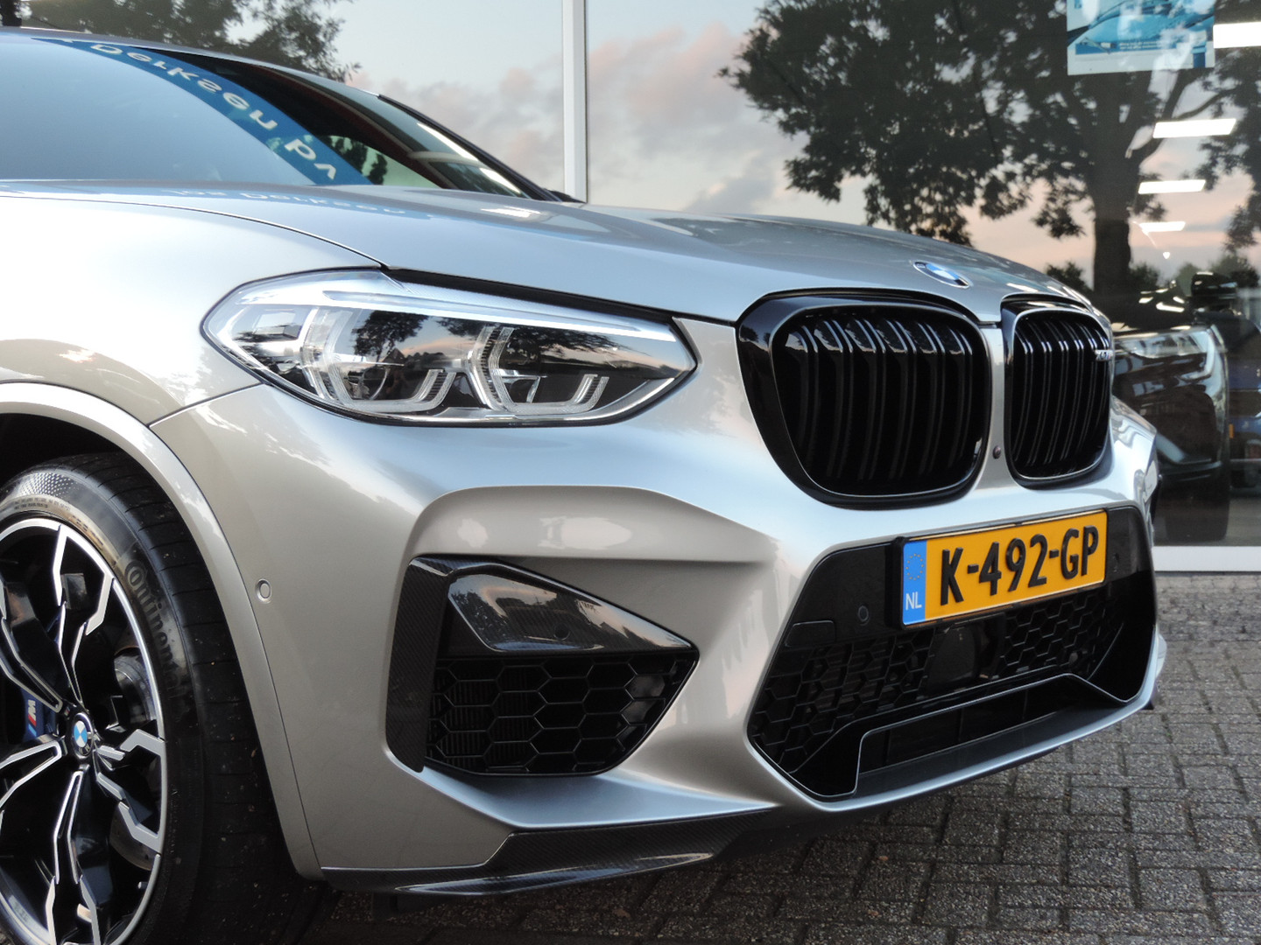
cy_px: 472
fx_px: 1712
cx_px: 630
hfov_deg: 40.4
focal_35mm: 47
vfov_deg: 30.9
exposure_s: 1/50
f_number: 3.5
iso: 280
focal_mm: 8.3
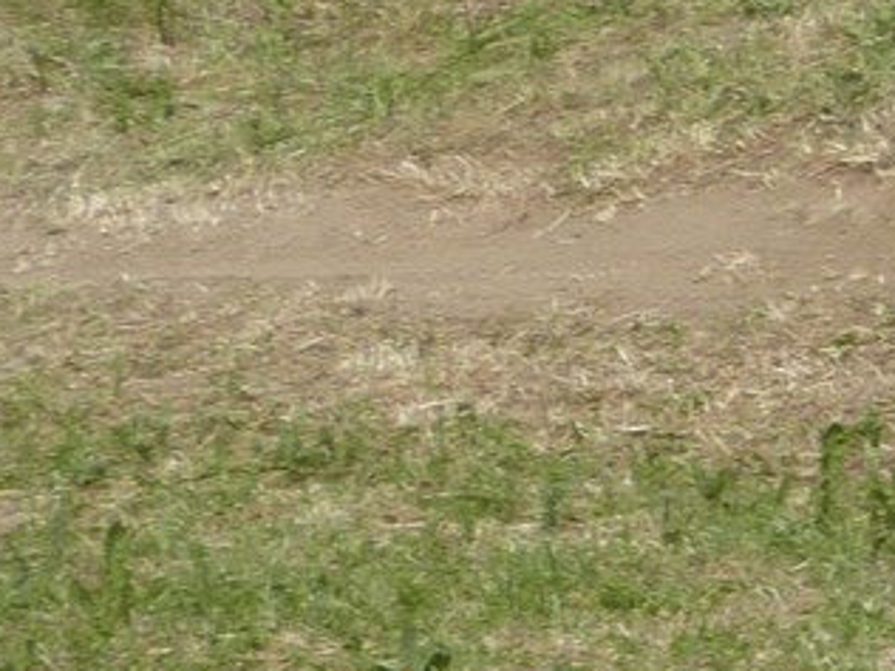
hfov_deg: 1.9
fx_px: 26476
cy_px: -113
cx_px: 1977
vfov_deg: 1.5
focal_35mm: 1024
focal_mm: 37
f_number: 5
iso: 80
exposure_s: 1/640
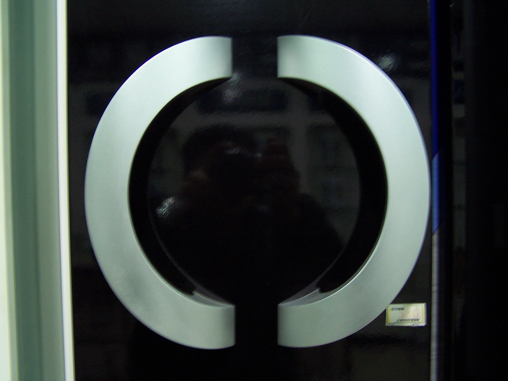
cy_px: 190
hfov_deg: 49.0
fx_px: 558
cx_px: 254
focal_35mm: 38
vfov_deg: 37.7
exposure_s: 1/8
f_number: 2.8
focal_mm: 6.3
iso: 140
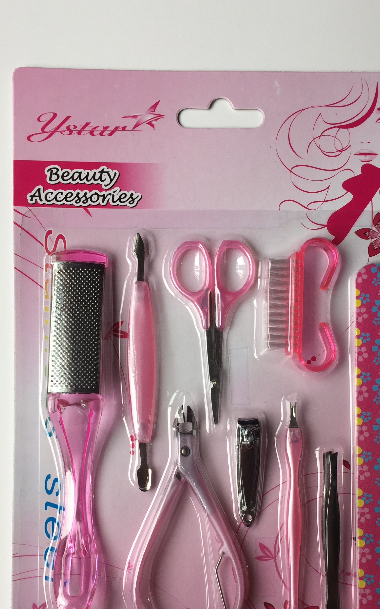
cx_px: 210
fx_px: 679
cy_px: 389
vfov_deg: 47.7
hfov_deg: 31.2
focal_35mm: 41
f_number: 2.2
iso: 32
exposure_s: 1/104
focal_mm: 4.15
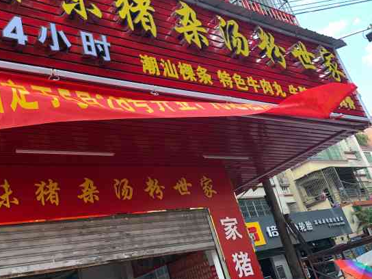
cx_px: 152
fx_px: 387
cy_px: 161
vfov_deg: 39.6
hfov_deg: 51.1
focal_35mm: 36
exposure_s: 1/120
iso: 32
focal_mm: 3.99
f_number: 1.8
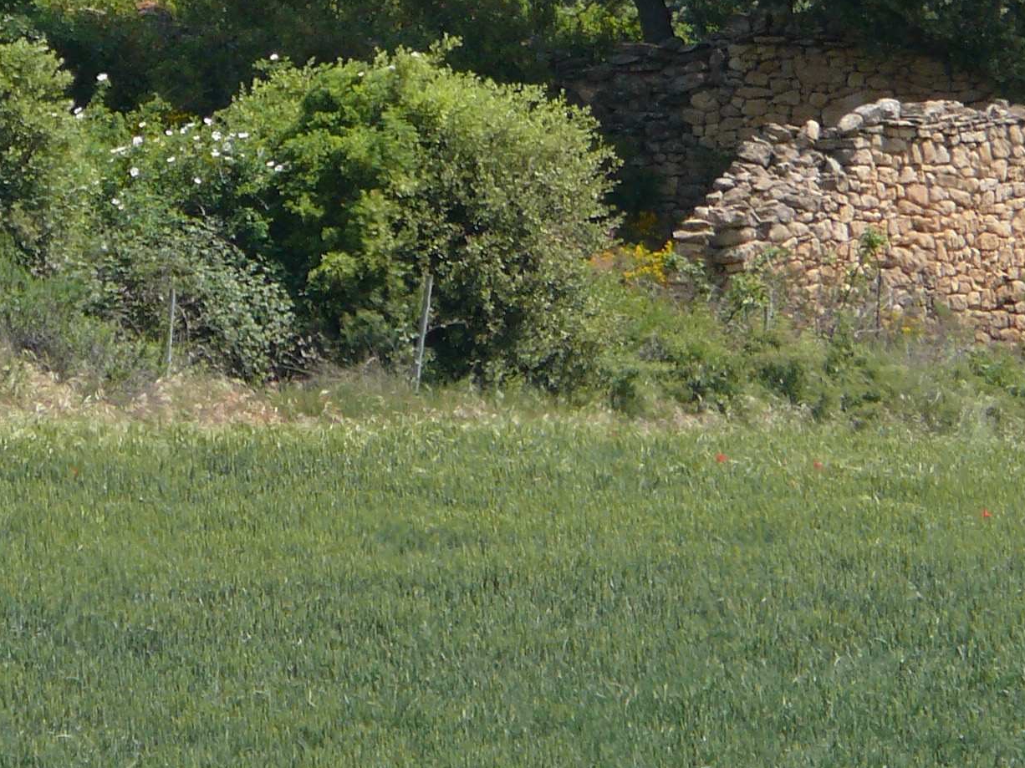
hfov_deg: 1.6
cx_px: 319
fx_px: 37006
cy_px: -119
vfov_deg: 1.2
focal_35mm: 1250
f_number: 7.1
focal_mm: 88.8
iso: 100
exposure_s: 1/200
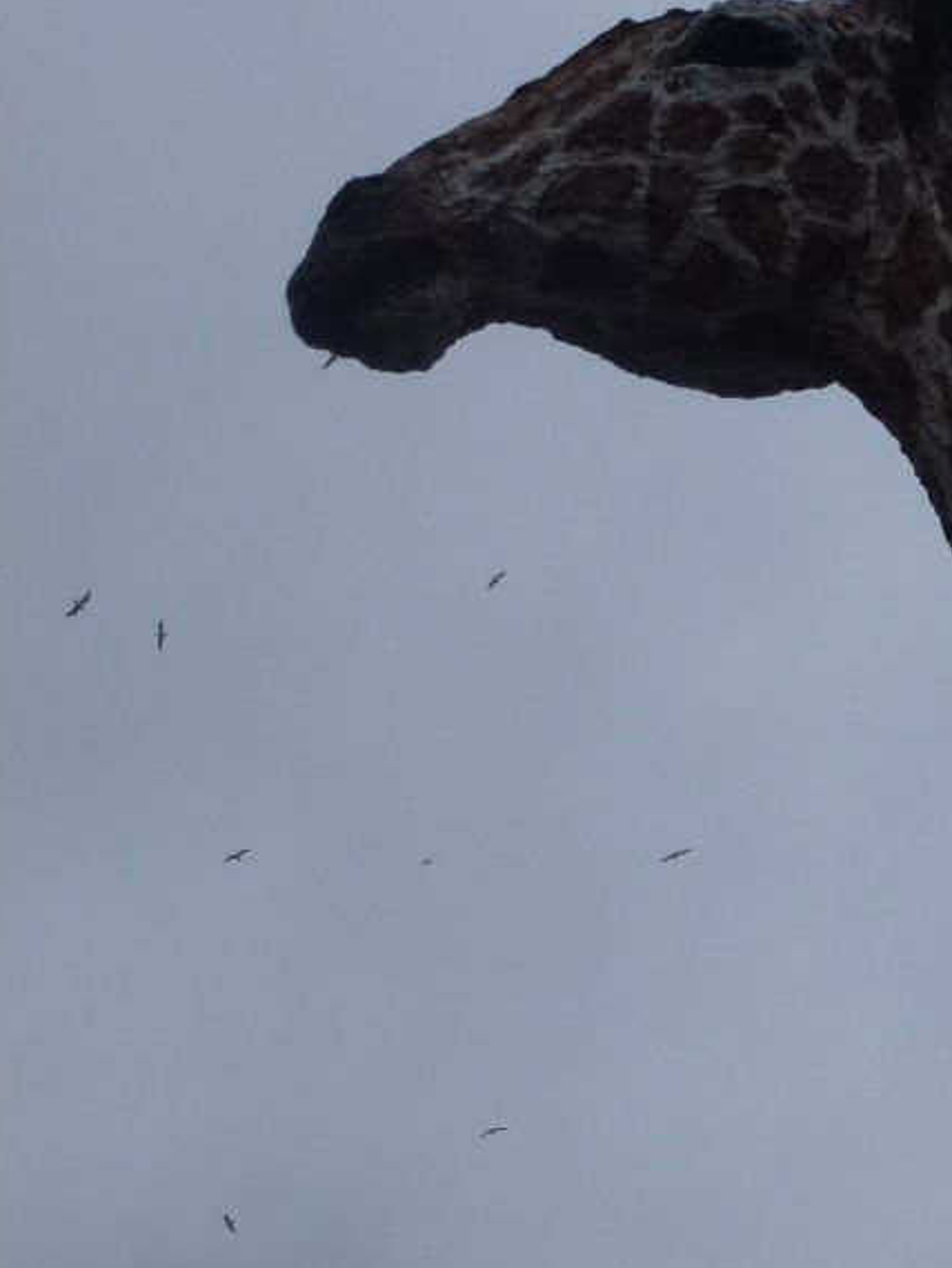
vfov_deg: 11.6
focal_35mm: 170
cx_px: 1112
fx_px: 6229
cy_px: 944
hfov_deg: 8.7
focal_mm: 12.7
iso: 100
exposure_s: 1/320
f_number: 4.7
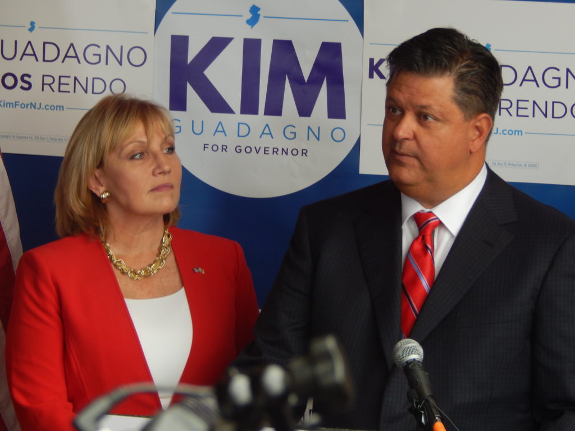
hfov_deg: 8.5
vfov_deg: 6.4
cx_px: 288
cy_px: 216
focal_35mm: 234
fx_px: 3887
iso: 140
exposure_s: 1/30
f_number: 5.6
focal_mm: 41.7
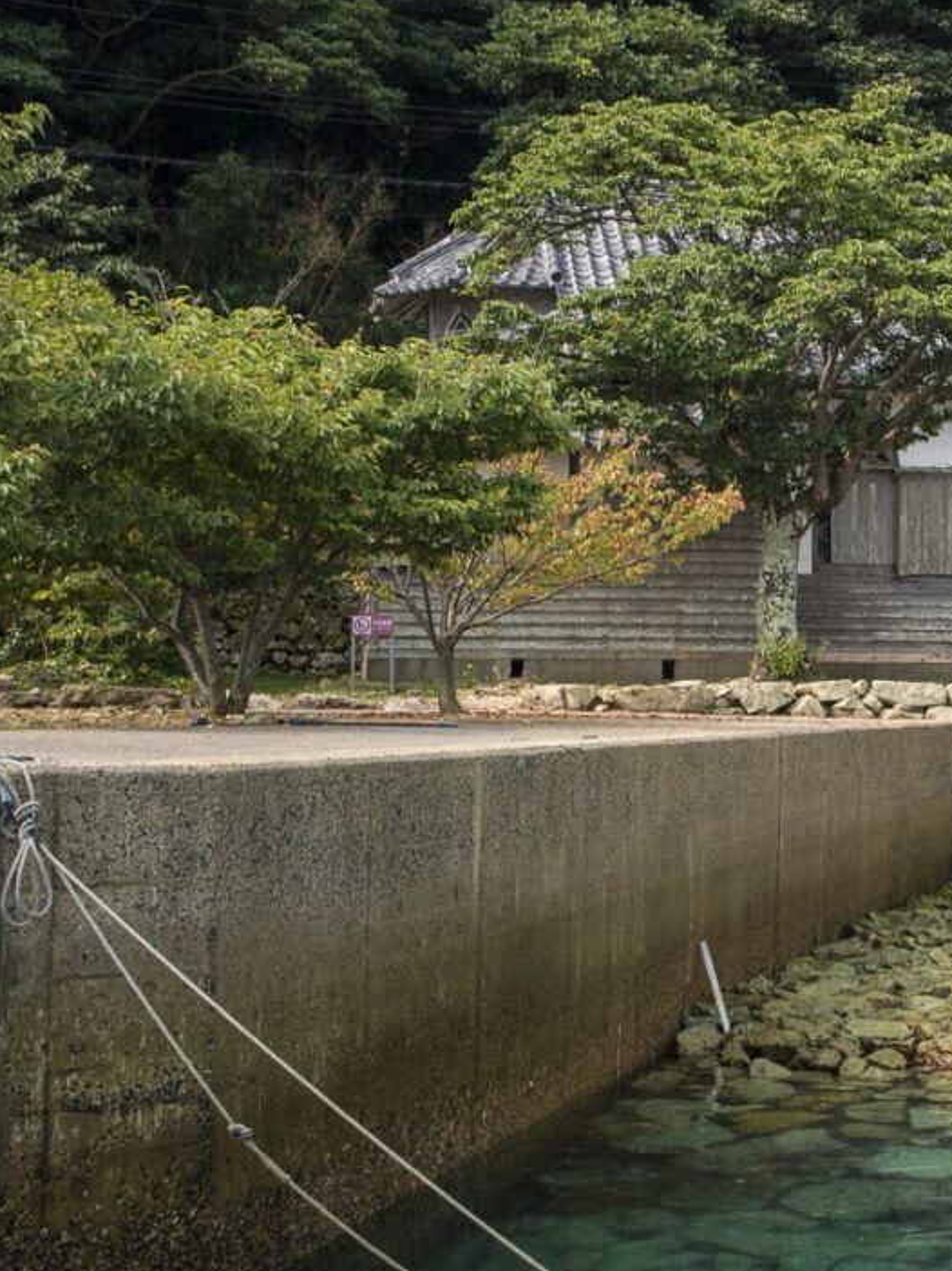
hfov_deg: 19.3
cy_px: 647
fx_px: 2715
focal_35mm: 74
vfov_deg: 26.3
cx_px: 943
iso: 400
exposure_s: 1/100
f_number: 14
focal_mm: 50
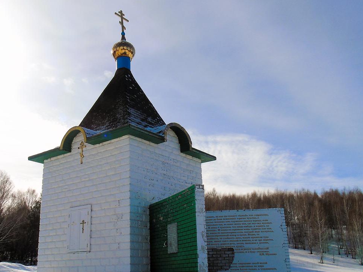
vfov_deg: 39.6
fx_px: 377
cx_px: 145
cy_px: 156
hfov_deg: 51.0
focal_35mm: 36
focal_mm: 5.2
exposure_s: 1/1000
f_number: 6
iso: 80
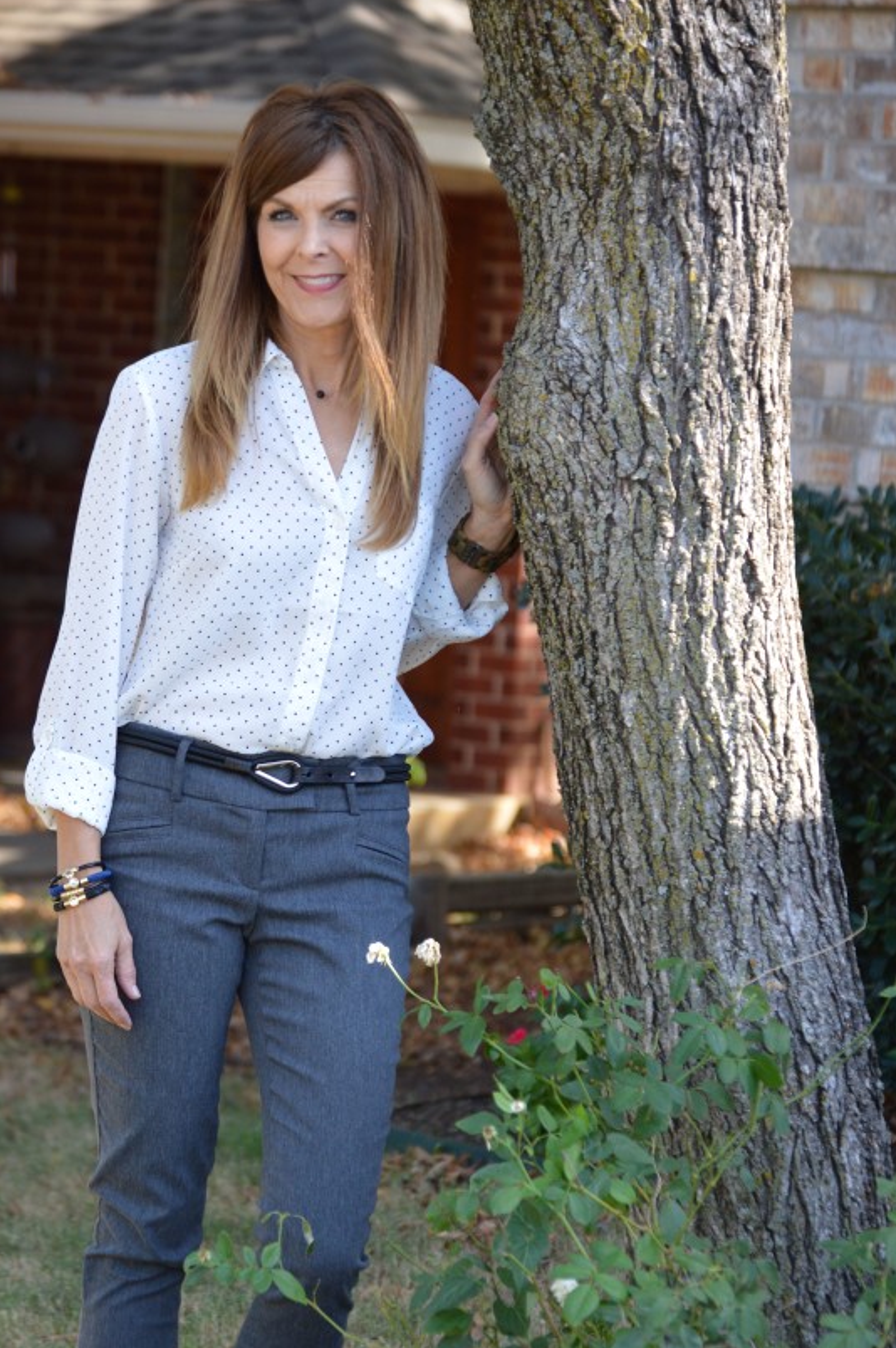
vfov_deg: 12.6
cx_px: 328
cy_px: 851
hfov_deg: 8.4
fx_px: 6082
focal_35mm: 163
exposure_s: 1/320
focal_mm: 85
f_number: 4.8
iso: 400
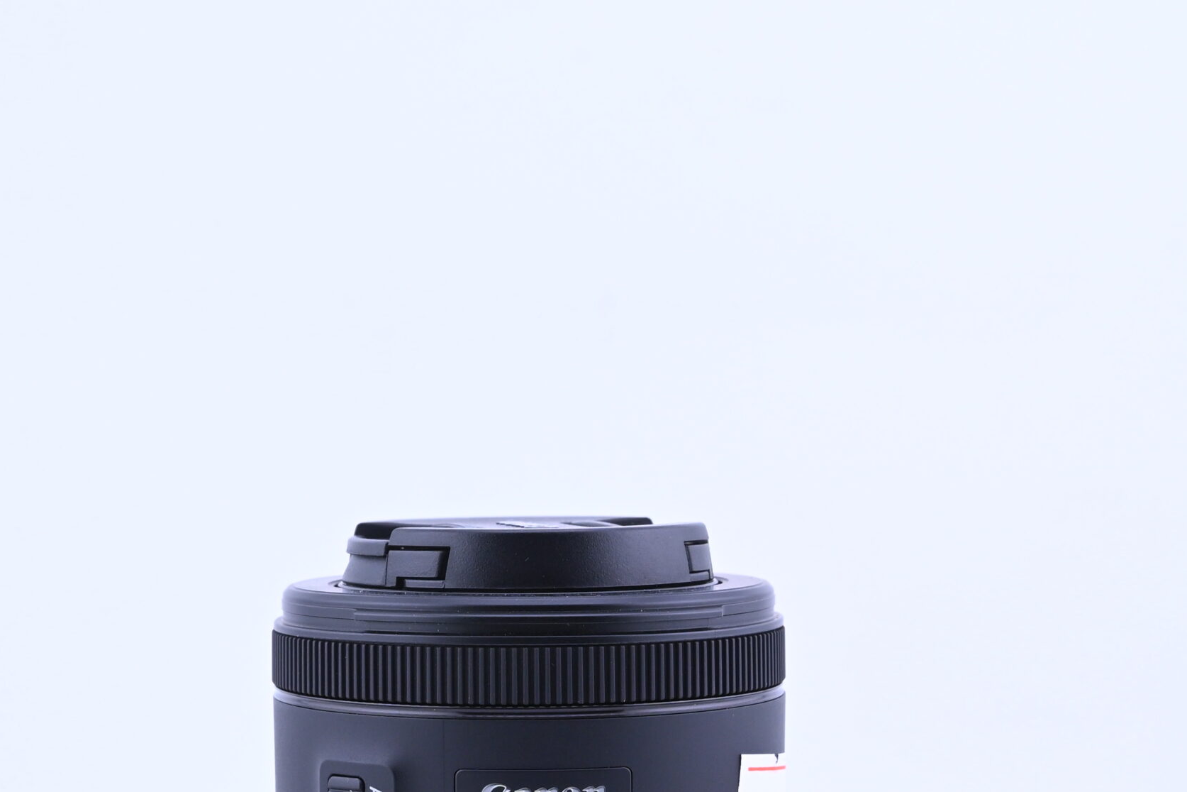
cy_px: 538
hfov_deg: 26.0
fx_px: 2572
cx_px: 525
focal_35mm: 78
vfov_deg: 17.4
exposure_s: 1/160
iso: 640
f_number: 11
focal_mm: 34
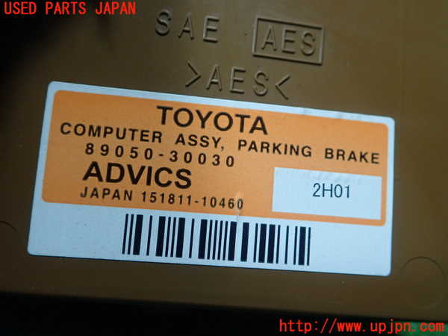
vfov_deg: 46.8
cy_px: 168
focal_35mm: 30
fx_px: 388
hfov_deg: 60.0
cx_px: 224
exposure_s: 1/125
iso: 320
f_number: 2.3
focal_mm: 5.5
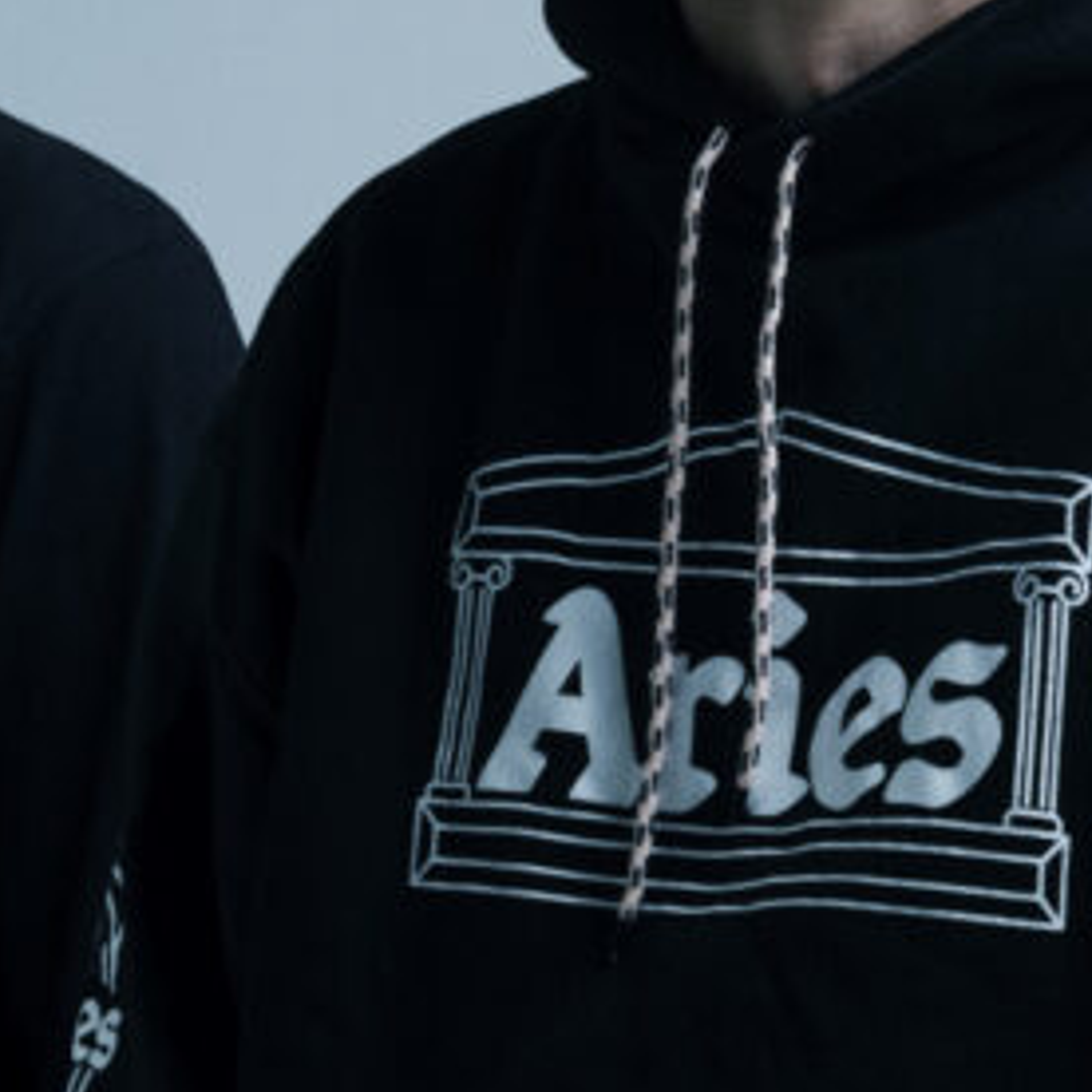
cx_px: 142
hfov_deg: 7.1
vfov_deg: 7.1
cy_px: 372
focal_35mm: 245
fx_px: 8744
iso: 50
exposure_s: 1/200
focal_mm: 83
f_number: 16
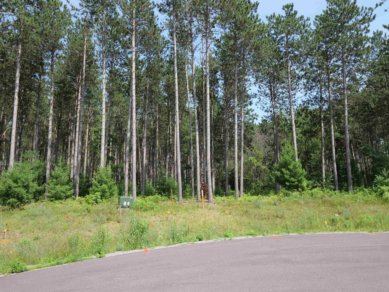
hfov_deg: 71.6
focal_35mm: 24
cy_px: 146
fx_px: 270
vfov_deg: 56.8
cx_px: 194
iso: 100
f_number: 5
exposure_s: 1/200
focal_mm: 12
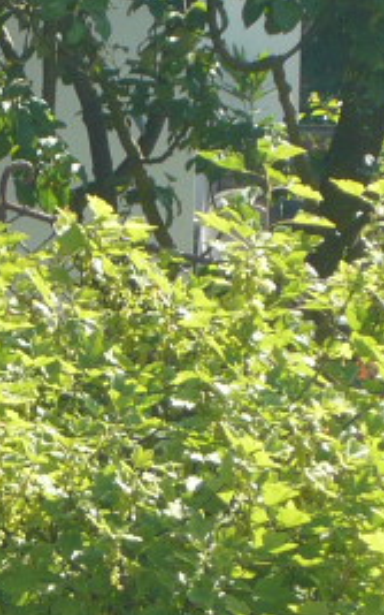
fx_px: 6795
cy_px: 329
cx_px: -177
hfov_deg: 3.2
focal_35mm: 406
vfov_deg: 5.2
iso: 100
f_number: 5.1
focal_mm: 16.5
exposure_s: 1/200
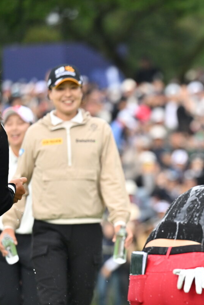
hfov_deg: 2.8
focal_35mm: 491
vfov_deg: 4.2
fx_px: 4173
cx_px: 236
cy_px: 170
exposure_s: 1/1600
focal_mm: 280
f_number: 5.3
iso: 1400
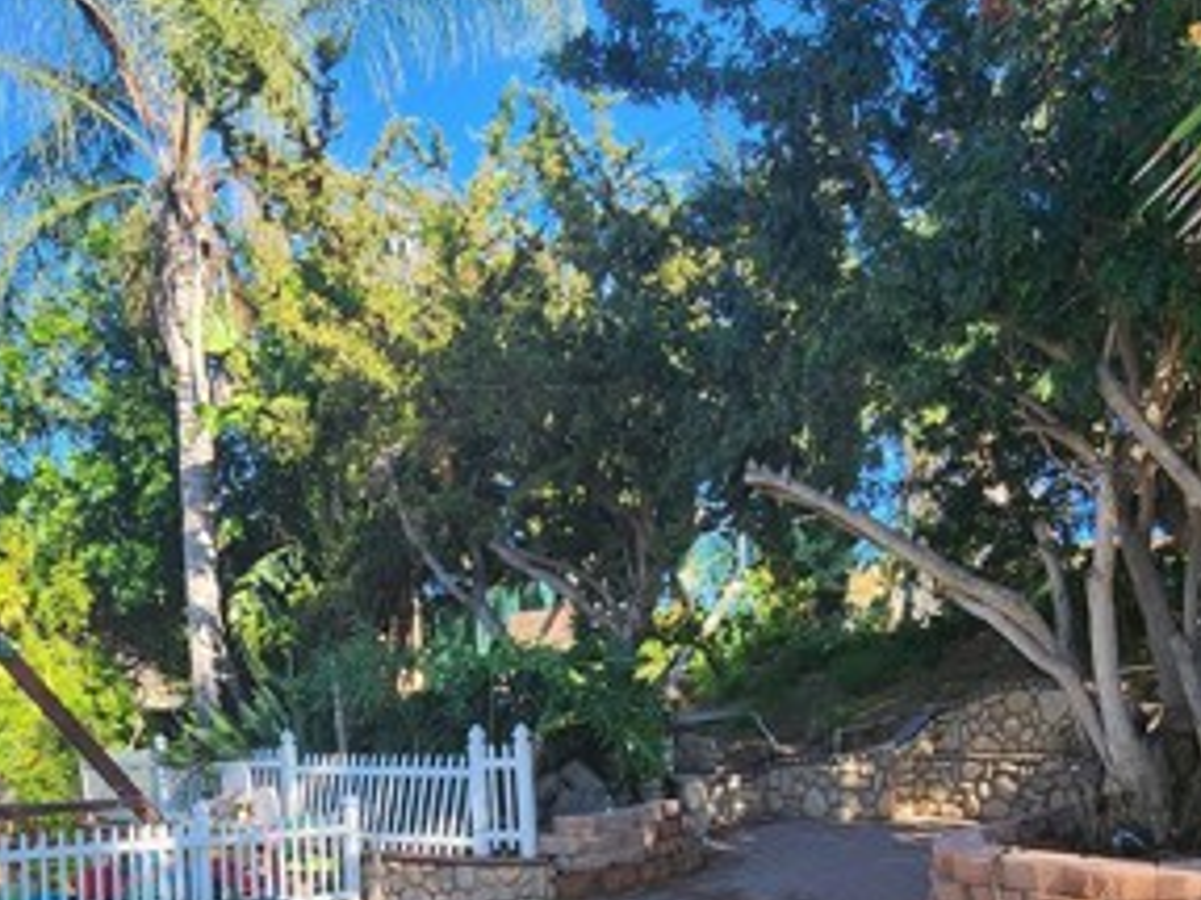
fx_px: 1006
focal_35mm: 29
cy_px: 816
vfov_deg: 43.8
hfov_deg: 61.7
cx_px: 577
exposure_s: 1/483
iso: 50
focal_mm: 2.2
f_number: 2.2
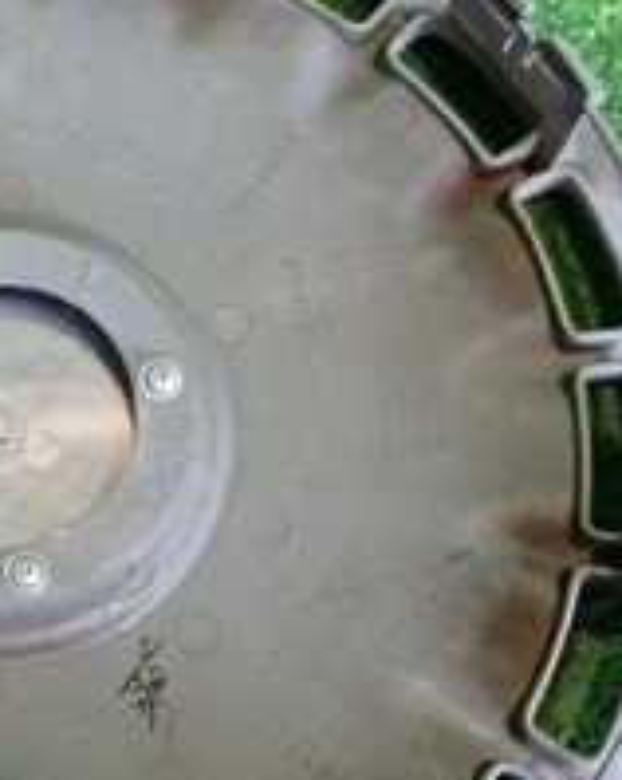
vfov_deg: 25.7
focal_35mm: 74
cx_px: -51
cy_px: 370
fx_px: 1705
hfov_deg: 19.8
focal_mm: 4.5
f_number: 2
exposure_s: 1/30
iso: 500
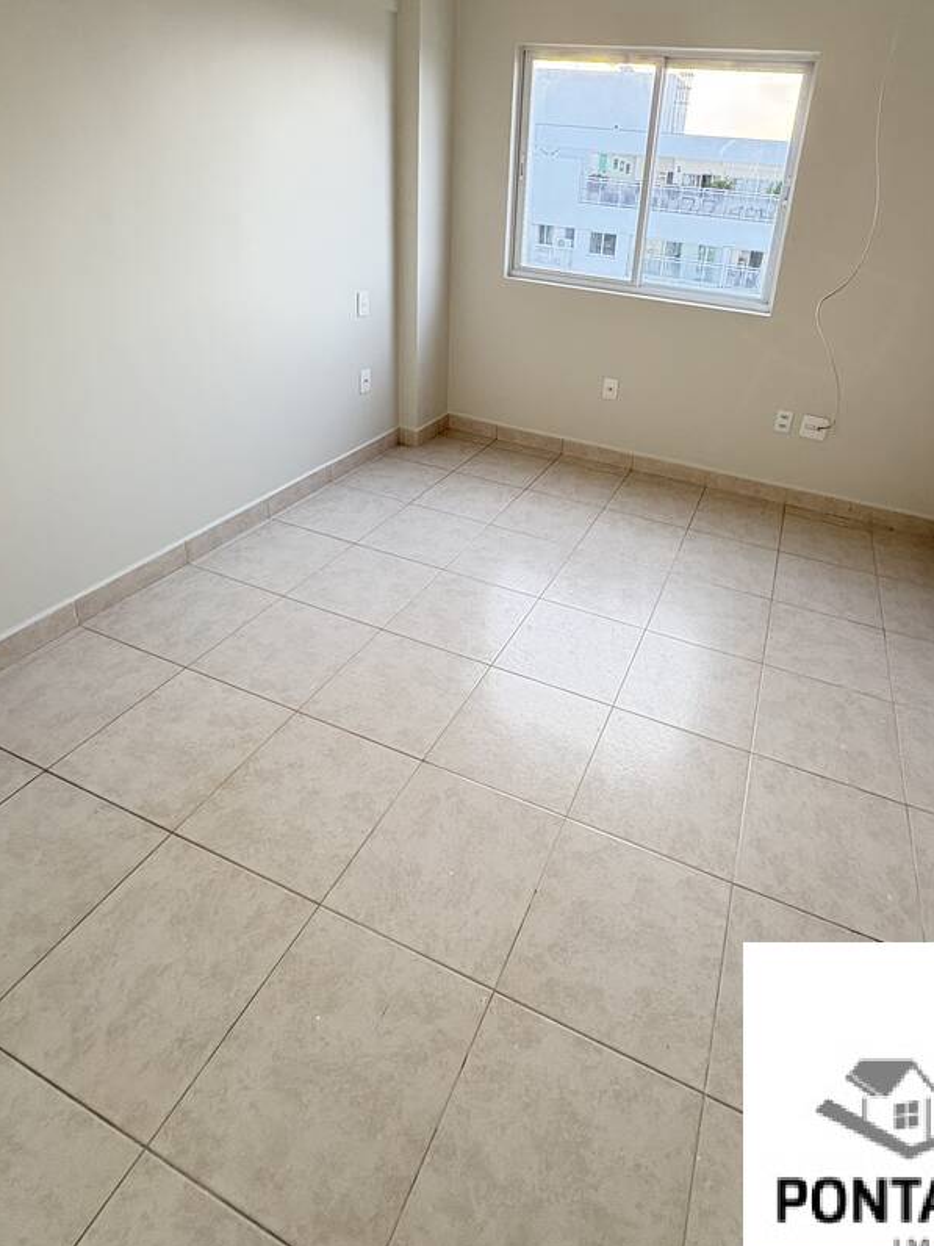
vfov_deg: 82.2
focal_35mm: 19
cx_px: 568
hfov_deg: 67.9
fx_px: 684
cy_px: 432
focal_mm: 2.22
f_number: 2.2
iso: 250
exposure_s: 1/86
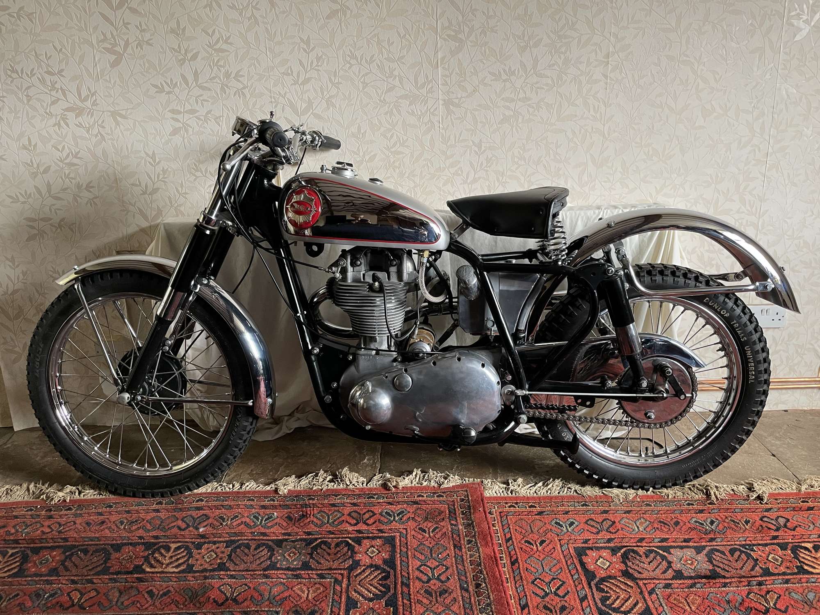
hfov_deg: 67.3
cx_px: 410
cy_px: 308
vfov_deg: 53.1
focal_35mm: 26
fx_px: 616
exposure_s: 1/60
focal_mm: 4.2
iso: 250
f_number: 1.6
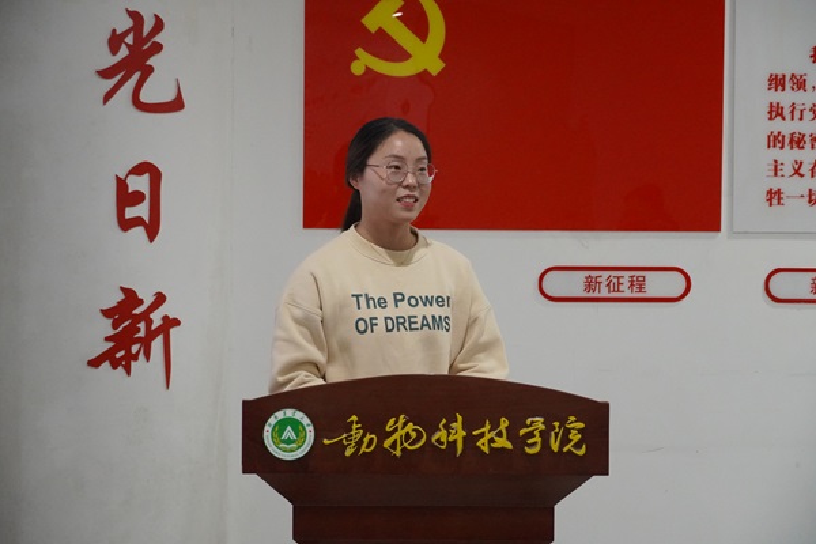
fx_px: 2074
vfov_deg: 14.9
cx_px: 408
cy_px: 272
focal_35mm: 92
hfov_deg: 22.3
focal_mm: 61
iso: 6400
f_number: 5.6
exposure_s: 1/100
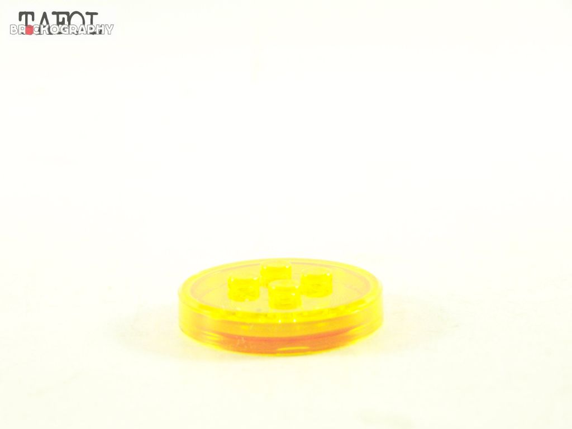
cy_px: 214
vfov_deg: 14.1
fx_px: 1735
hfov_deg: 18.7
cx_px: 286
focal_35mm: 105
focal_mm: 17.5
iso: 400
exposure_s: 1/60
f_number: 3.2
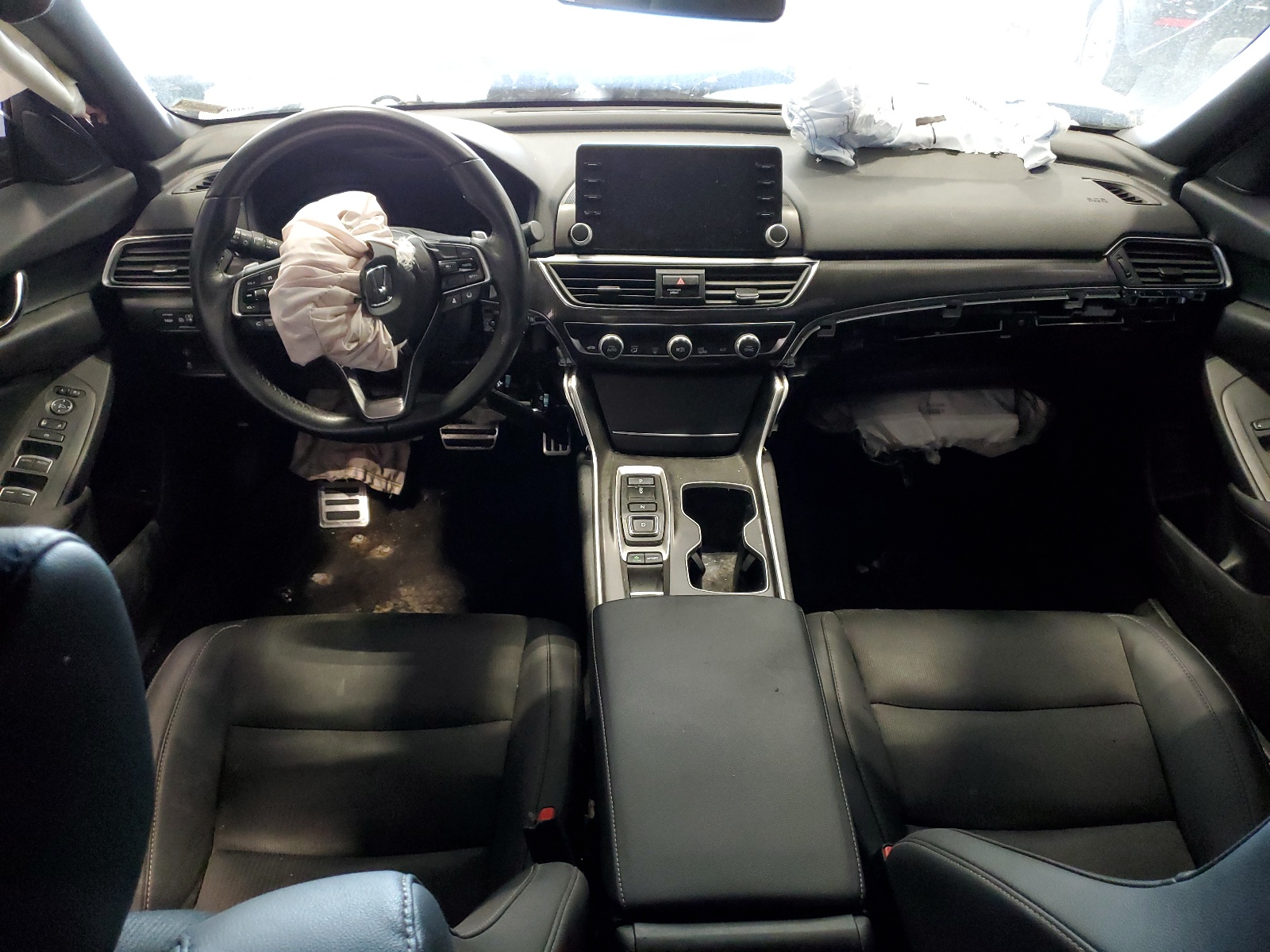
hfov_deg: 67.3
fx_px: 954
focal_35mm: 26
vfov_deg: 53.1
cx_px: 635
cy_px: 476
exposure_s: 1/60.2
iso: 369
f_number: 1.5
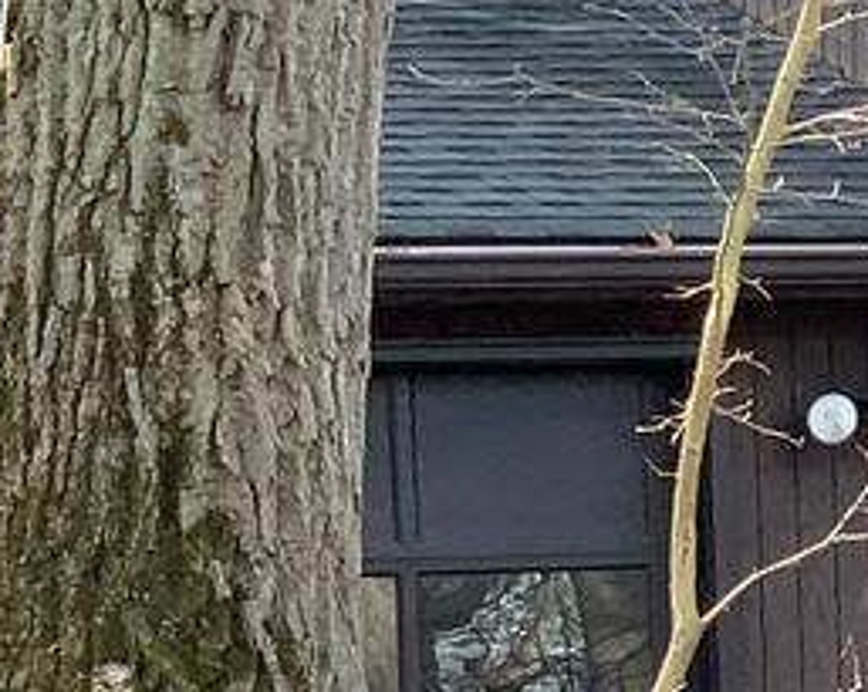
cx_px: 2128
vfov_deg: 3.8
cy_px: 587
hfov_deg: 4.7
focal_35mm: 405
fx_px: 10392
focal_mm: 6
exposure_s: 1/122
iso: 32
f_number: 2.4
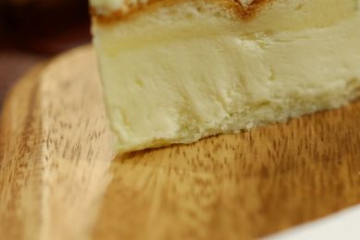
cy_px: 29
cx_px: 326
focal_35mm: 72
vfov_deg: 18.7
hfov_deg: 27.0
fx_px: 721
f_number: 1.4
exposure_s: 1/15
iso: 400
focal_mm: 23
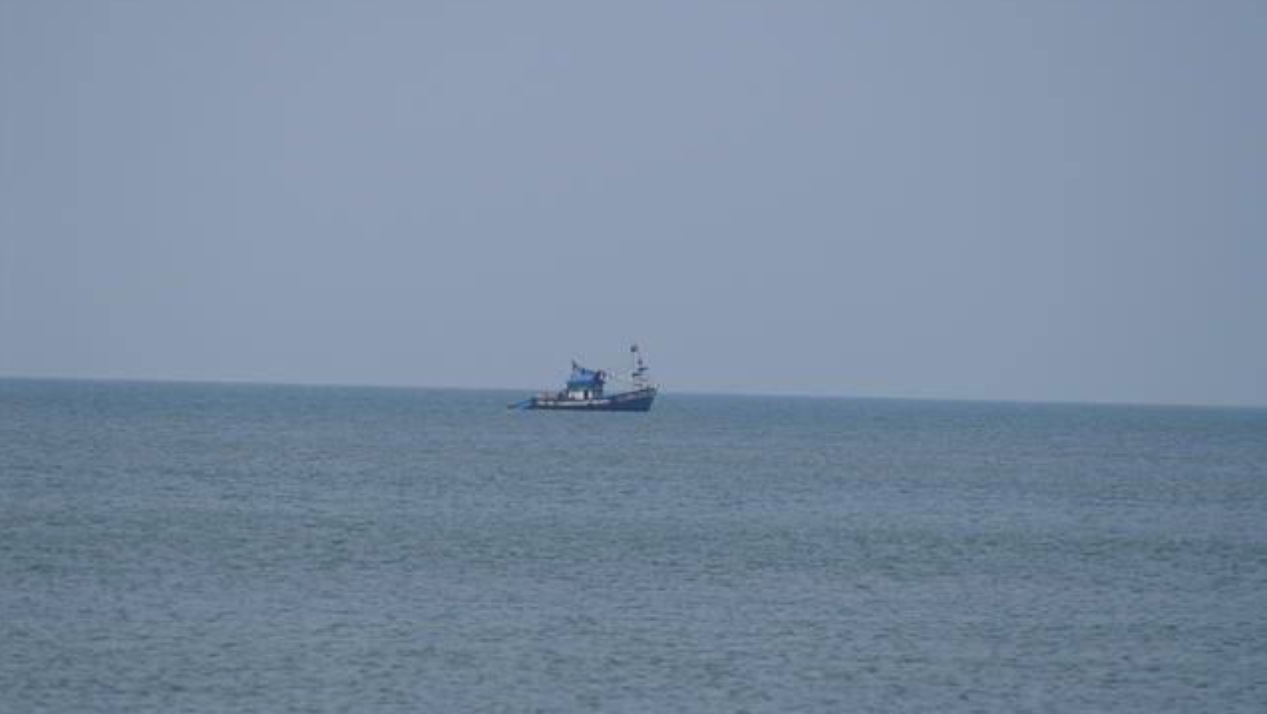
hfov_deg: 4.6
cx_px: 634
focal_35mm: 473
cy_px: 346
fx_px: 15898
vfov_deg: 2.6
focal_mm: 300
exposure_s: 1/2000
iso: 200
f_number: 7.1
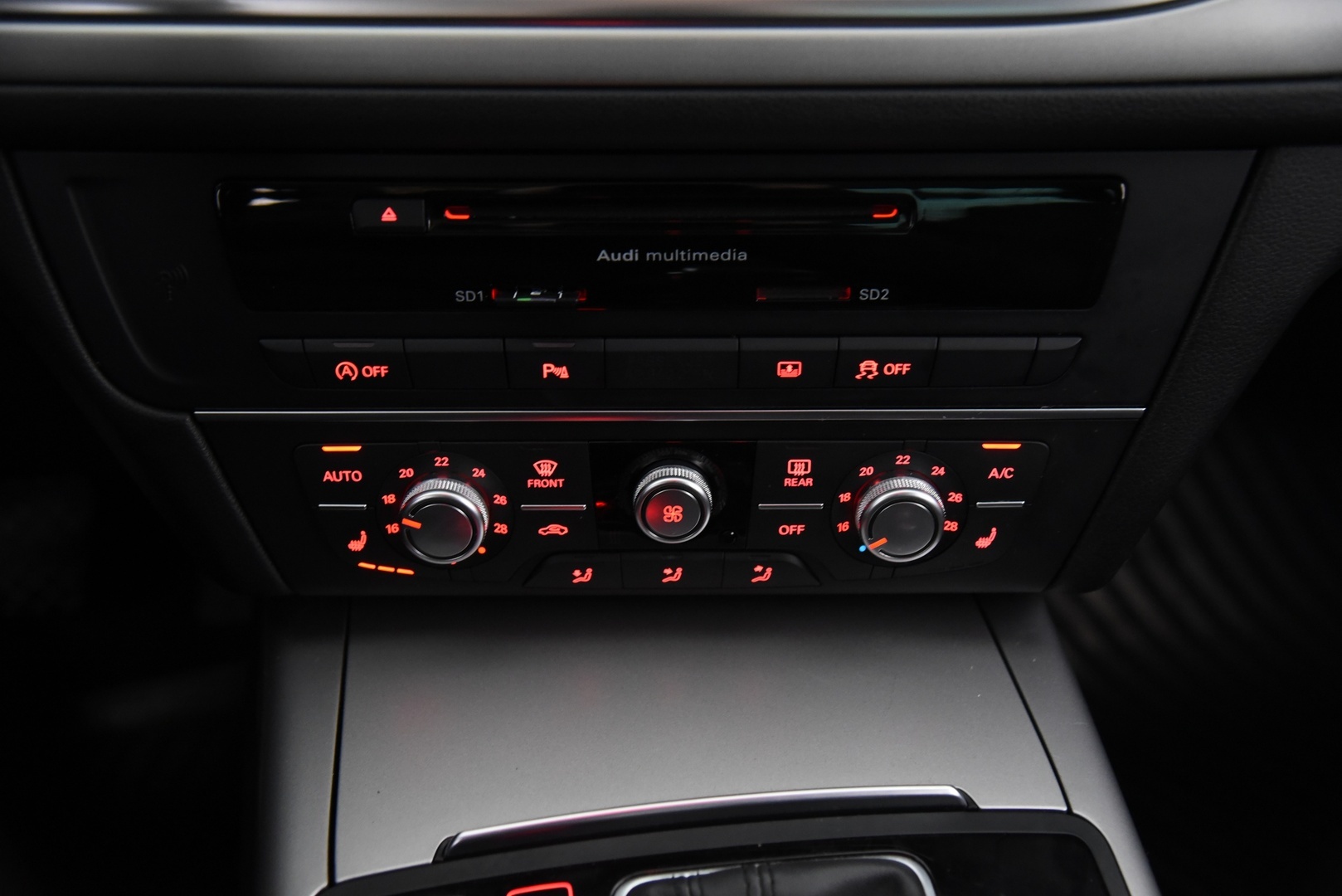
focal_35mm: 38
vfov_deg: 35.1
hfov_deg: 50.7
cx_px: 671
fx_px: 1417
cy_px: 448
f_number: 4
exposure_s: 1/20
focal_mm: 38
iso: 4000
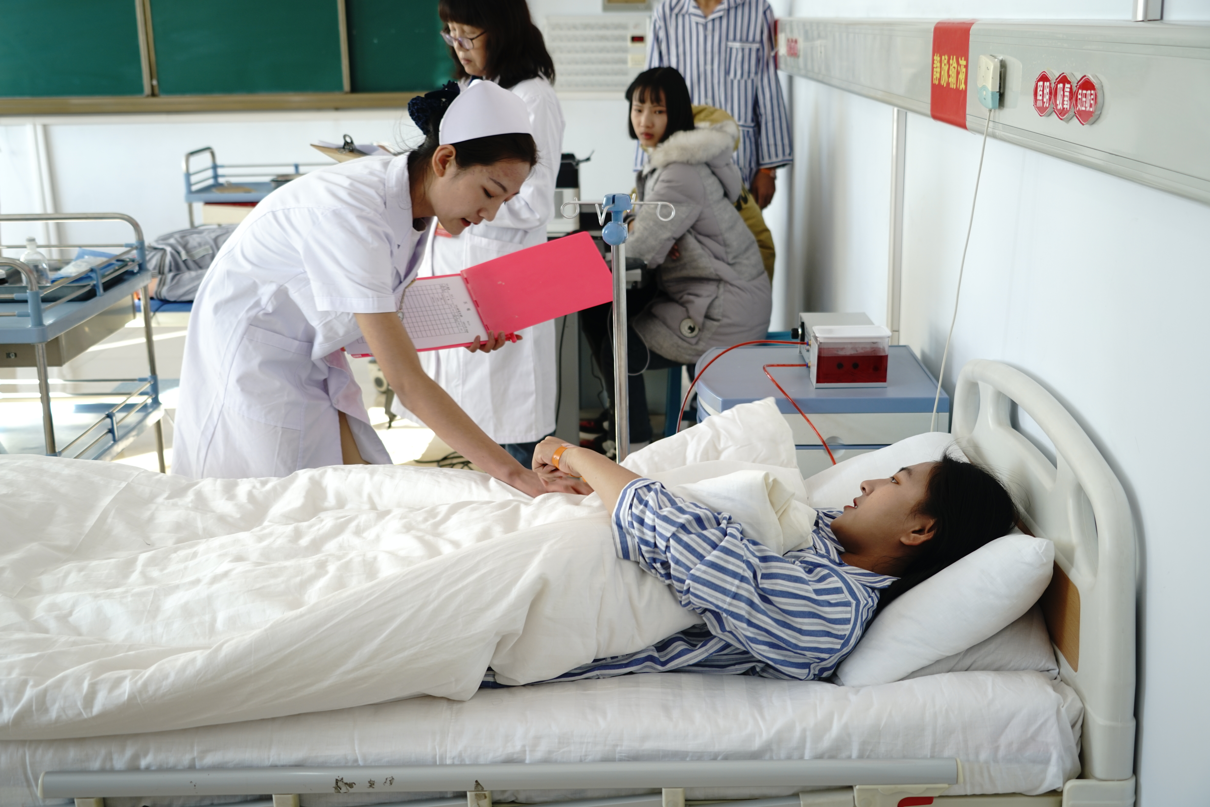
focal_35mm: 42
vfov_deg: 31.9
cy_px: 404
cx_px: 605
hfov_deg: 46.4
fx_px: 1412
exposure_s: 1/60
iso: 250
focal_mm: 42
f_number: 4.5
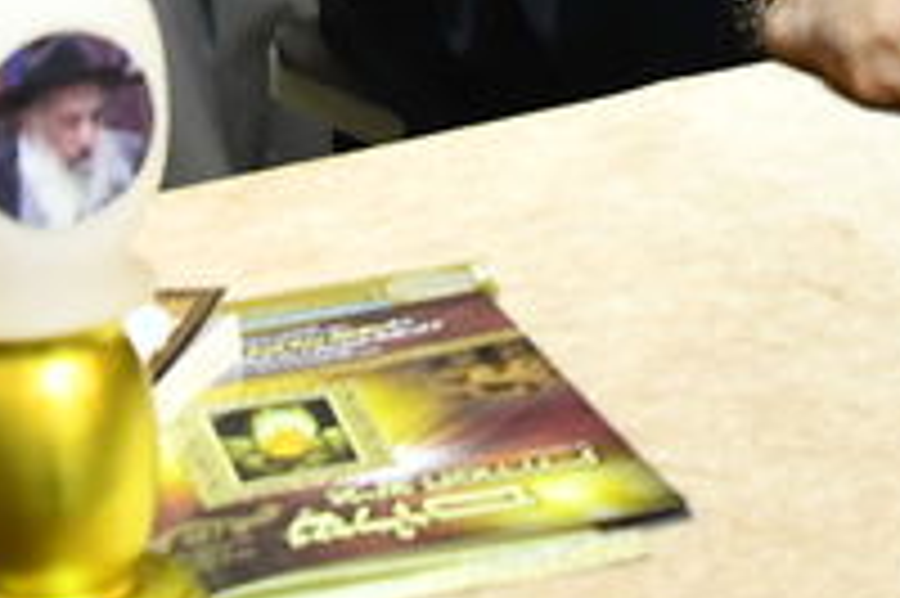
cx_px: 1454
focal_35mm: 196
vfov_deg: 6.3
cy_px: -1270
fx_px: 4896
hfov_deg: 10.1
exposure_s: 1/80
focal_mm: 28
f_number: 5.6
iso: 800
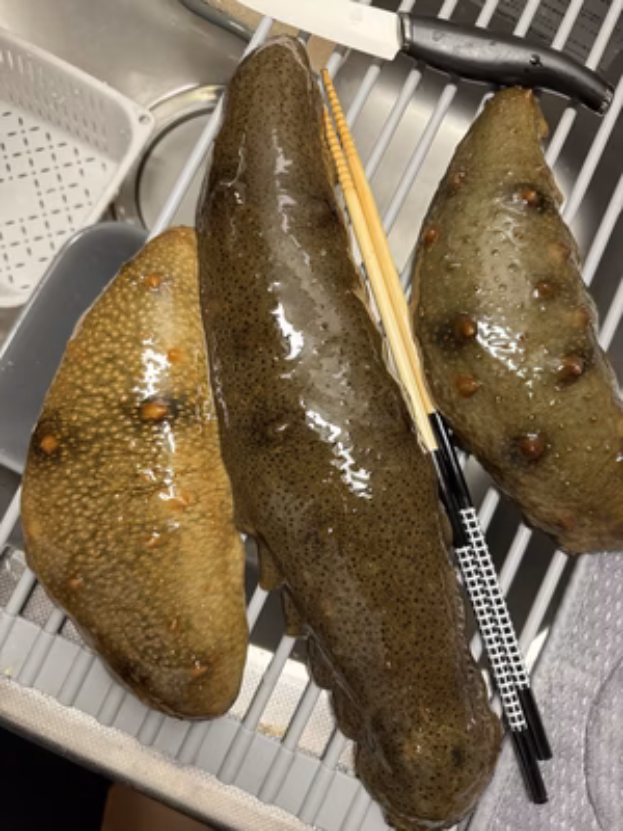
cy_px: 416
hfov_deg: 56.8
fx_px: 576
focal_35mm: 24
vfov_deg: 71.6
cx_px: 312
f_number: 1.78
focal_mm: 6.86
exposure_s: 1/60
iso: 500
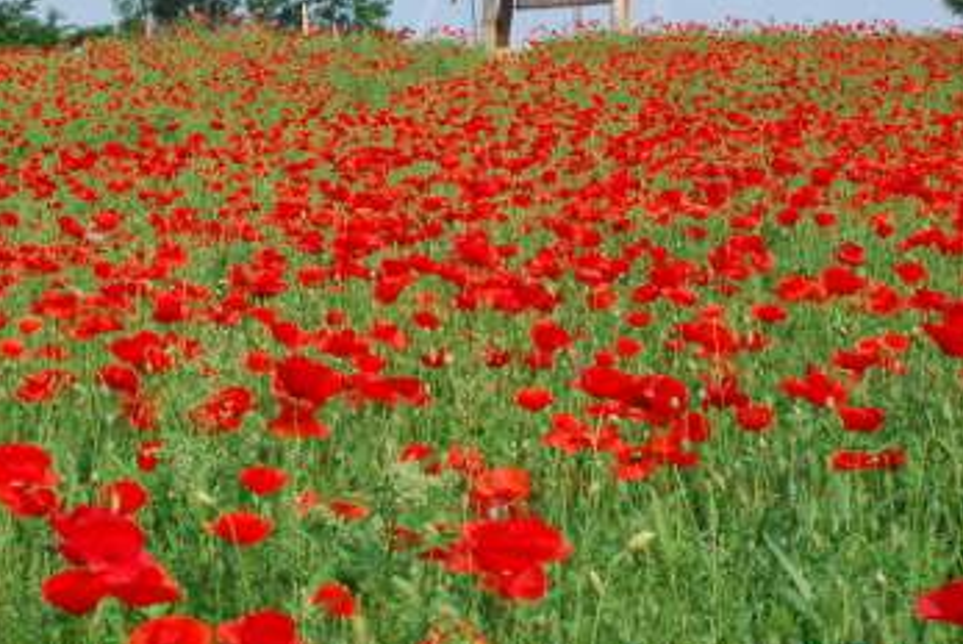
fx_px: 2433
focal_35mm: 91
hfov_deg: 22.4
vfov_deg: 15.1
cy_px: 266
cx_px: 386
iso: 800
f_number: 8
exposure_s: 1/1000
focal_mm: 35
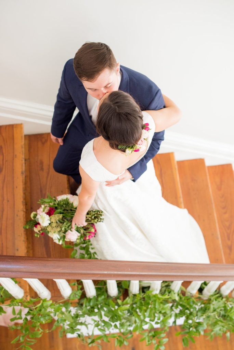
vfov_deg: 39.6
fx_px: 487
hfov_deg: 27.0
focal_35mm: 50
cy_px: 175
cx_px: 117
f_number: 3.2
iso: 1250
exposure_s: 1/160
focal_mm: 50
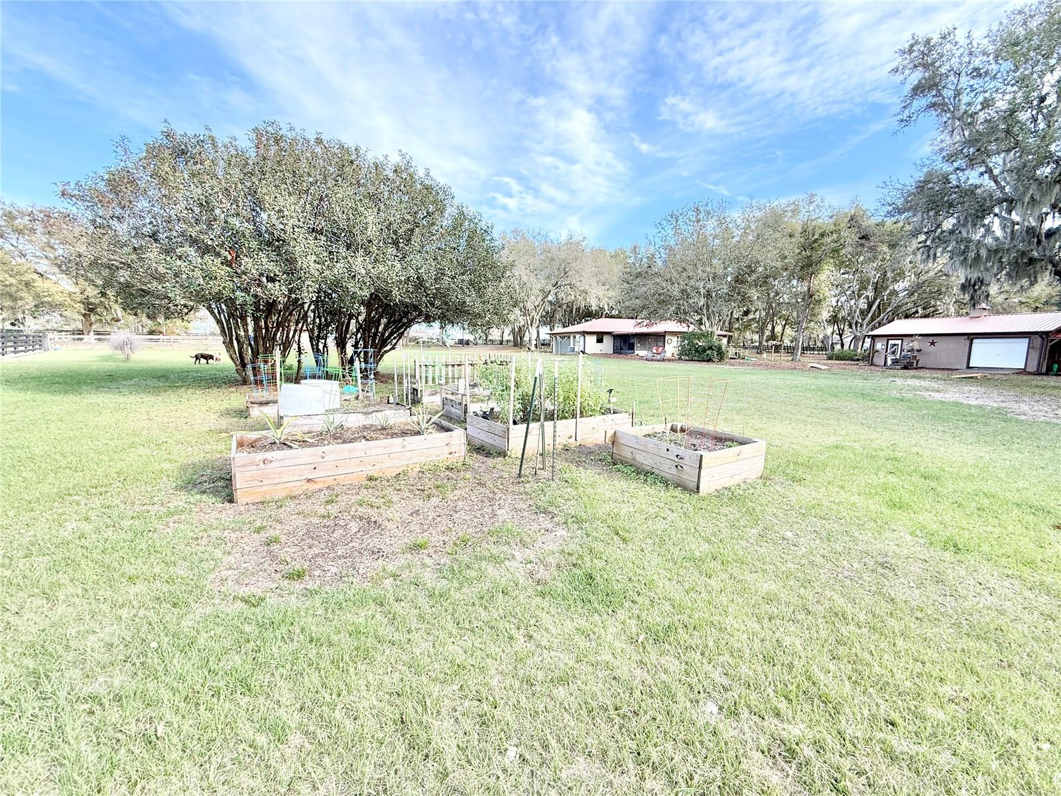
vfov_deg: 85.7
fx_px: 429
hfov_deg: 102.1
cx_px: 530
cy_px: 398
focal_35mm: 14
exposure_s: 1/388
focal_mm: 2.22
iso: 64
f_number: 2.2
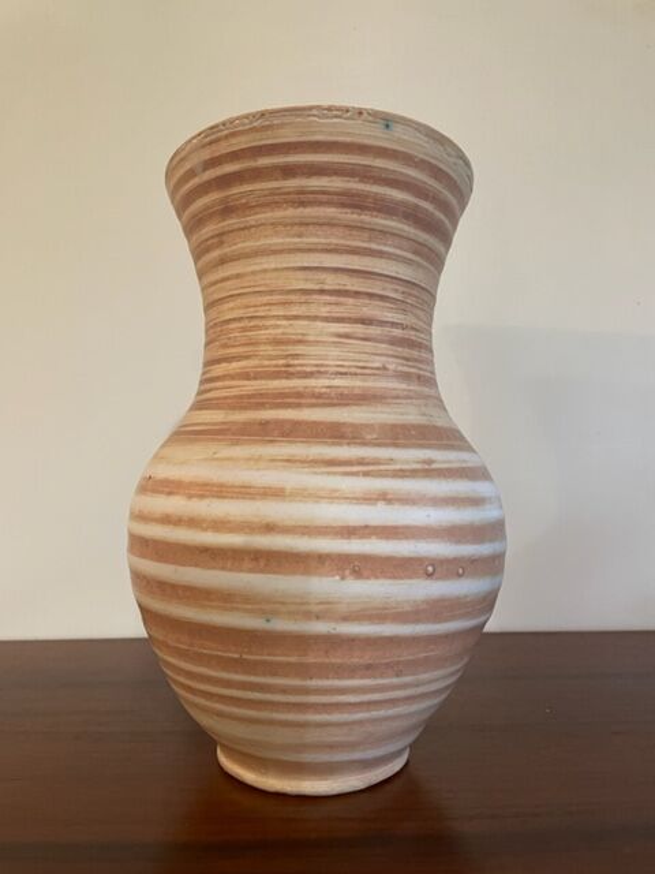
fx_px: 656
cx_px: 328
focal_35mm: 26
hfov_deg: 53.1
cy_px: 437
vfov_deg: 67.3
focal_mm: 4.2
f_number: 1.6
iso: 500
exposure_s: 1/50
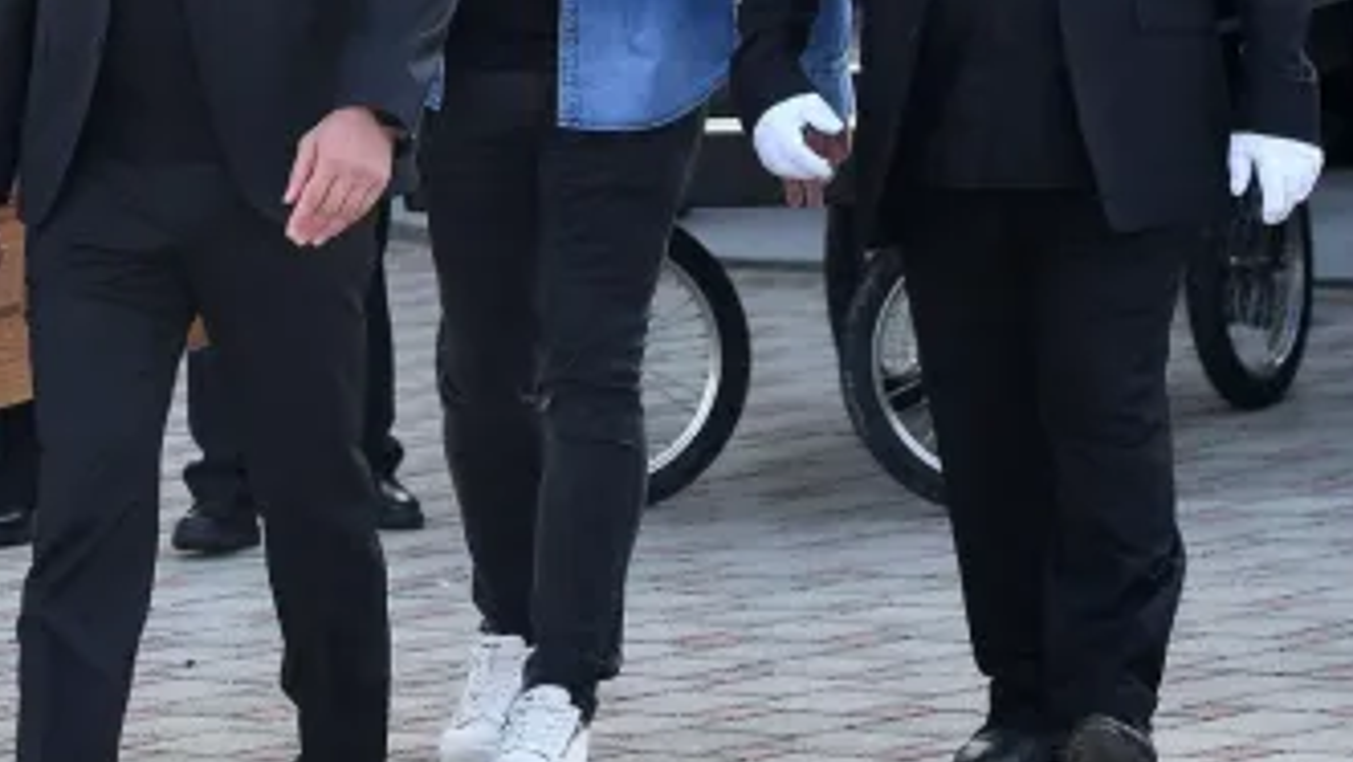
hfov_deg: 11.1
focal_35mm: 192
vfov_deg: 6.3
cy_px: 67
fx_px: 6890
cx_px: -155
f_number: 5
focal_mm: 80
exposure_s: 1/1250
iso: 400
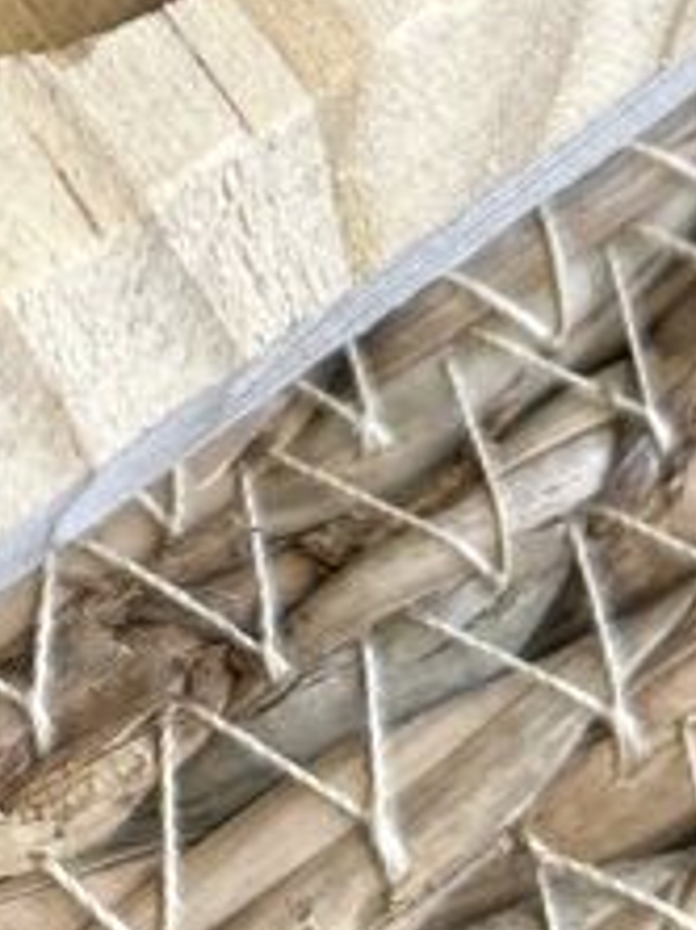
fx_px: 4298
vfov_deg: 11.7
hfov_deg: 9.1
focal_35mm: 160
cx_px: -287
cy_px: -540
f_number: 1.5
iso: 125
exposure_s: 1/121
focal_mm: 5.7
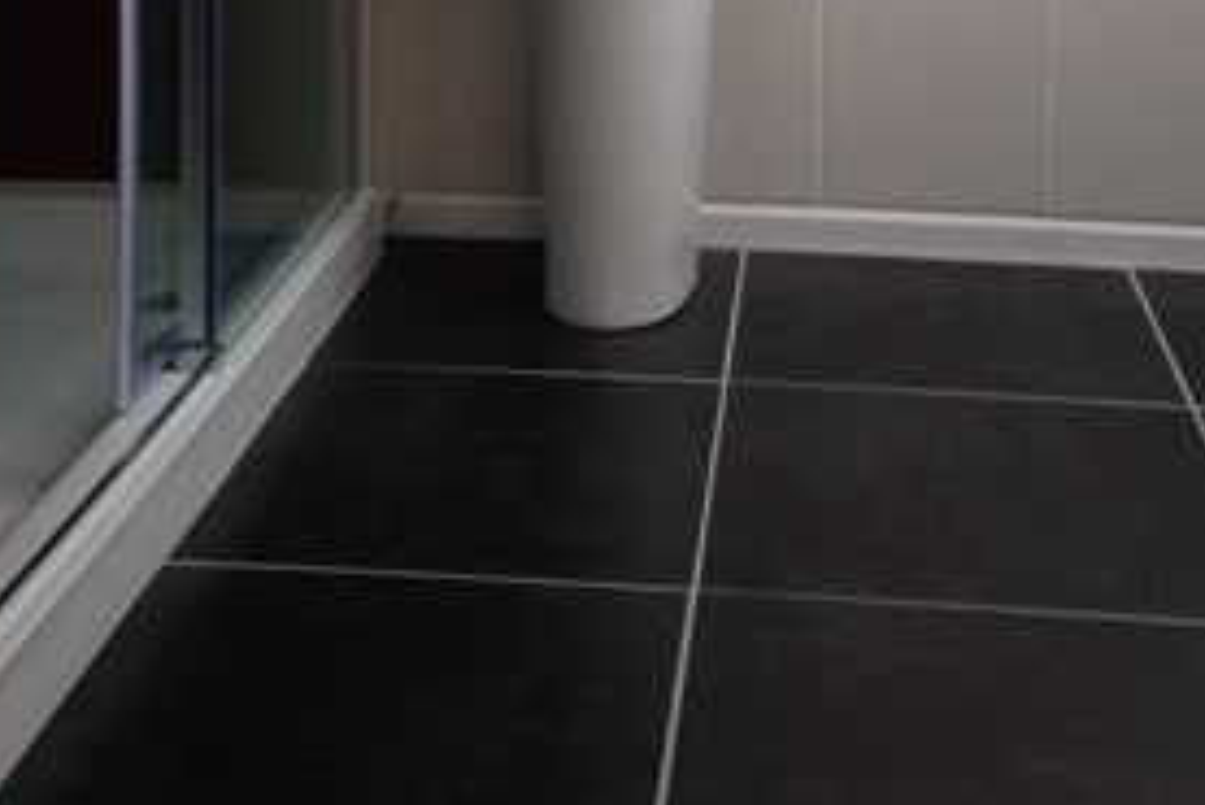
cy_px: -220
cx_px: 613
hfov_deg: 30.5
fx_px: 2210
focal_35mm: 66
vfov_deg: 19.2
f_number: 2.4
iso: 50
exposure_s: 1/20
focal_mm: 4.12
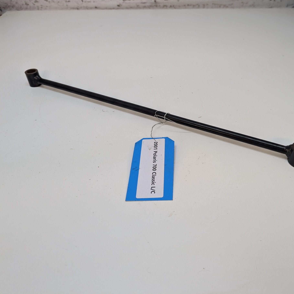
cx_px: 194
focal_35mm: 30
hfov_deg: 53.1
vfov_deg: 54.0
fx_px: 288
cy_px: 139
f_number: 1.68
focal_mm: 6.9
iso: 141
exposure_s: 1/81
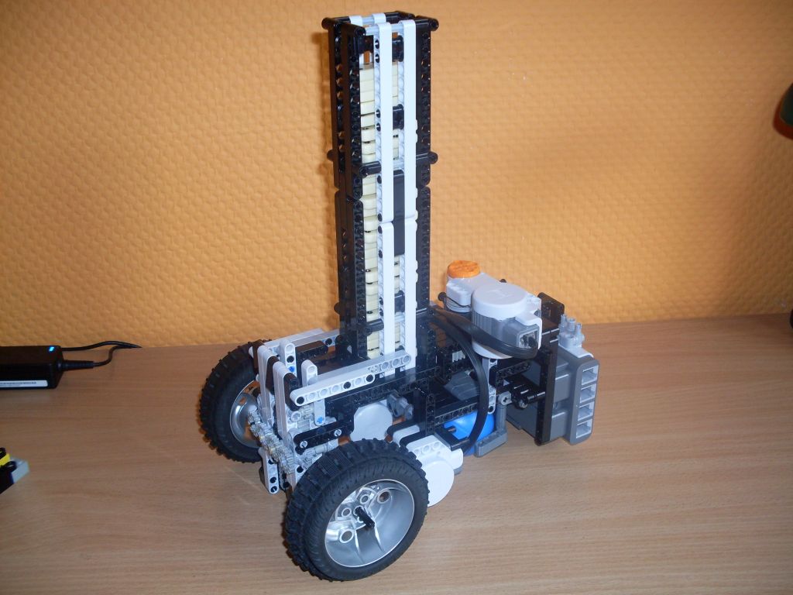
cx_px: 396
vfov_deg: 37.7
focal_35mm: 38
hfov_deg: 49.0
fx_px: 871
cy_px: 298
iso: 100
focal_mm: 6.3
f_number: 2.8
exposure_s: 1/45
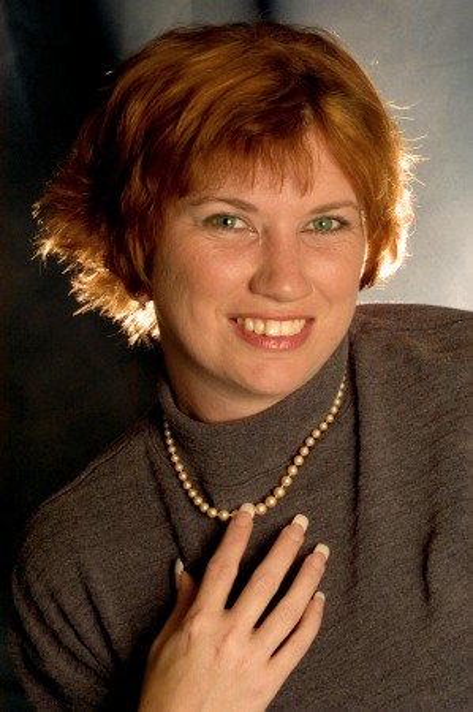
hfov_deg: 13.0
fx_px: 2074
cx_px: 236
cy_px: 356
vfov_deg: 19.5
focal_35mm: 105
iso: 200
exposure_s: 1/125
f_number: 10
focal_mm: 70
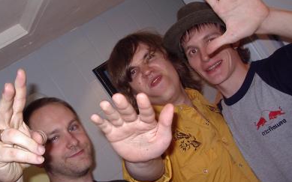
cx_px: 113
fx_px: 422
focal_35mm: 53
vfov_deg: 24.4
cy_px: 107
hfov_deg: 38.0
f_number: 2.6
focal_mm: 5.8
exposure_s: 1/60
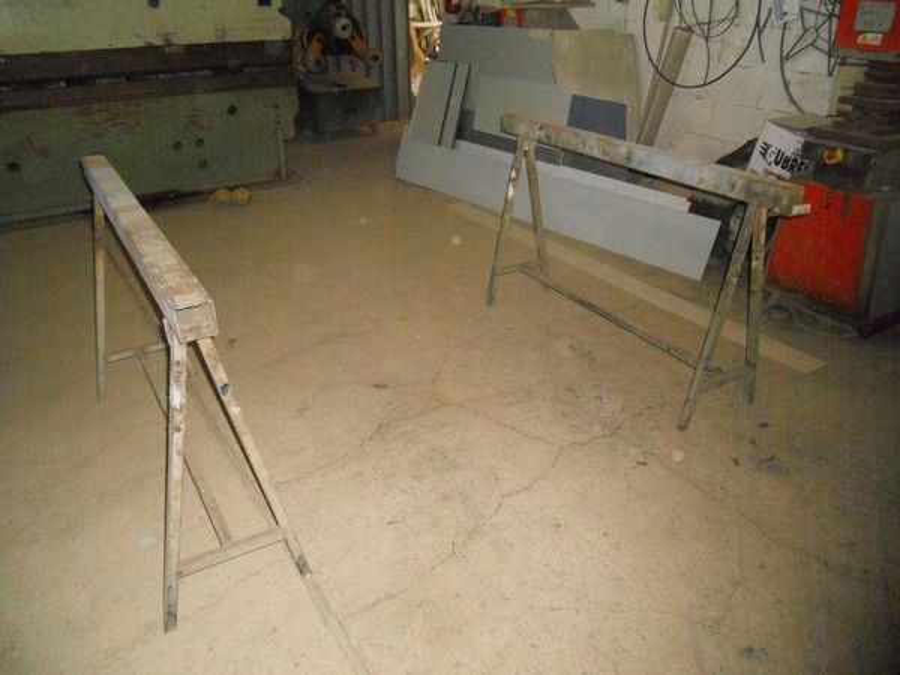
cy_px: 338
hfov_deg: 65.3
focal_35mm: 27
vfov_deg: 51.4
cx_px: 450
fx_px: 702
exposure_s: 1/25
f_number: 3.2
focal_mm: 4.9
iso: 800
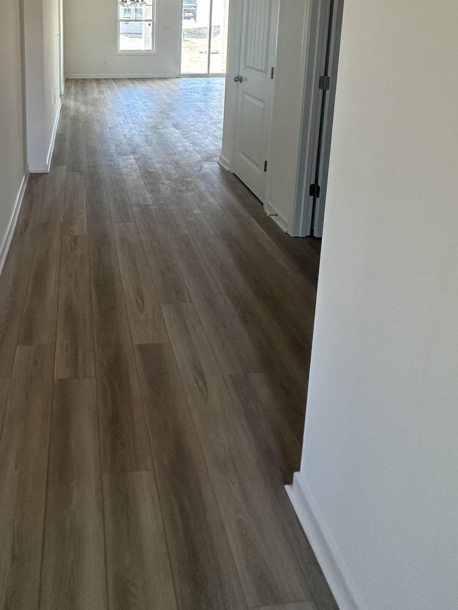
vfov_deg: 61.1
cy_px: 87
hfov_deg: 52.4
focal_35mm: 25
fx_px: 441
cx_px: 112
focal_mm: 2.22
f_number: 2.2
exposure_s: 1/99
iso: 160
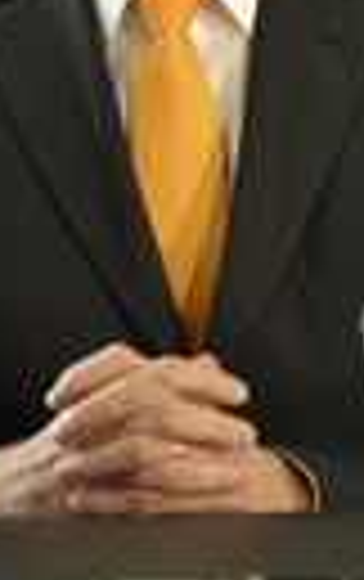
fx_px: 9982
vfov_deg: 3.3
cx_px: 186
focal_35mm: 631
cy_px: 117
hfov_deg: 2.1
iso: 1250
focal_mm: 200
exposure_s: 1/160
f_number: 3.2
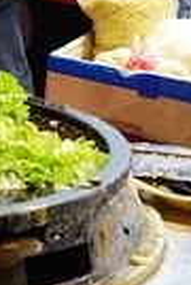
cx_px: -233
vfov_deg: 11.4
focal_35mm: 179
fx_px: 1417
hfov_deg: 7.3
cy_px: 3
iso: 500
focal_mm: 13.72
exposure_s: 1/40
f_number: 2.8
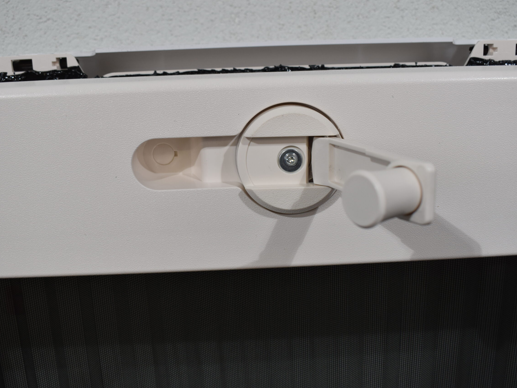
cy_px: 194
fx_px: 582
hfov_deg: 47.9
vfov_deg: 36.8
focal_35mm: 39
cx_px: 256
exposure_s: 1/125
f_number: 5.6
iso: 320
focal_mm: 24
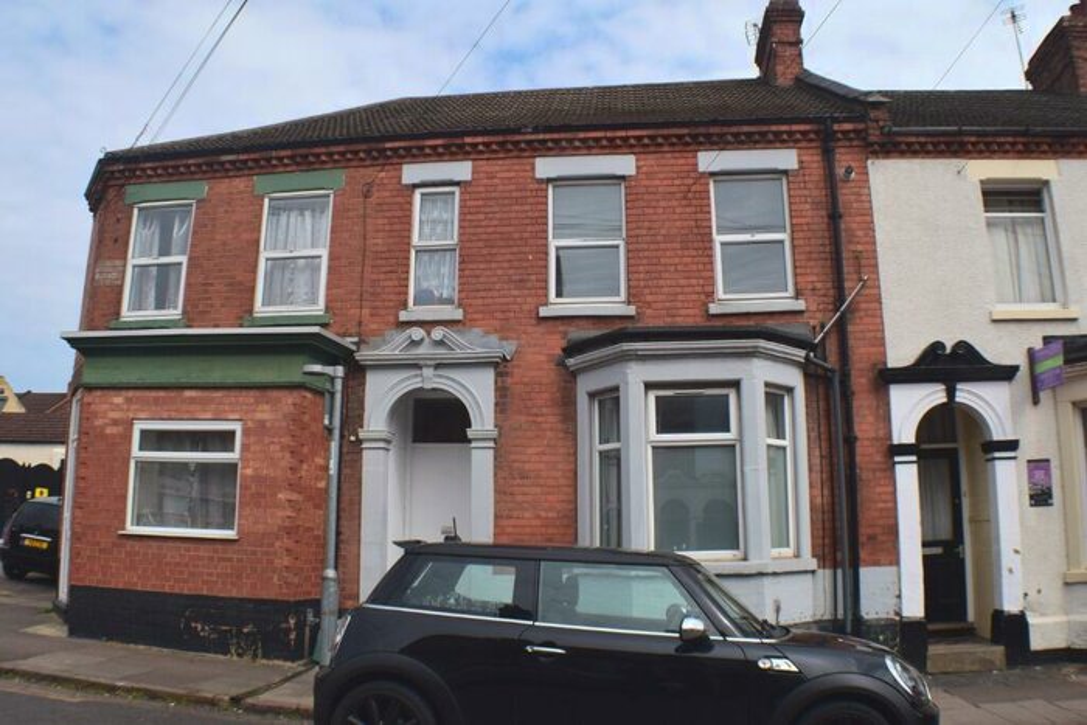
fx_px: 1087
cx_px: 544
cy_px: 362
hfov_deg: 53.1
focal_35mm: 36
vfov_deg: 36.9
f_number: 11
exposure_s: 1/500
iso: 400
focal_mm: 24
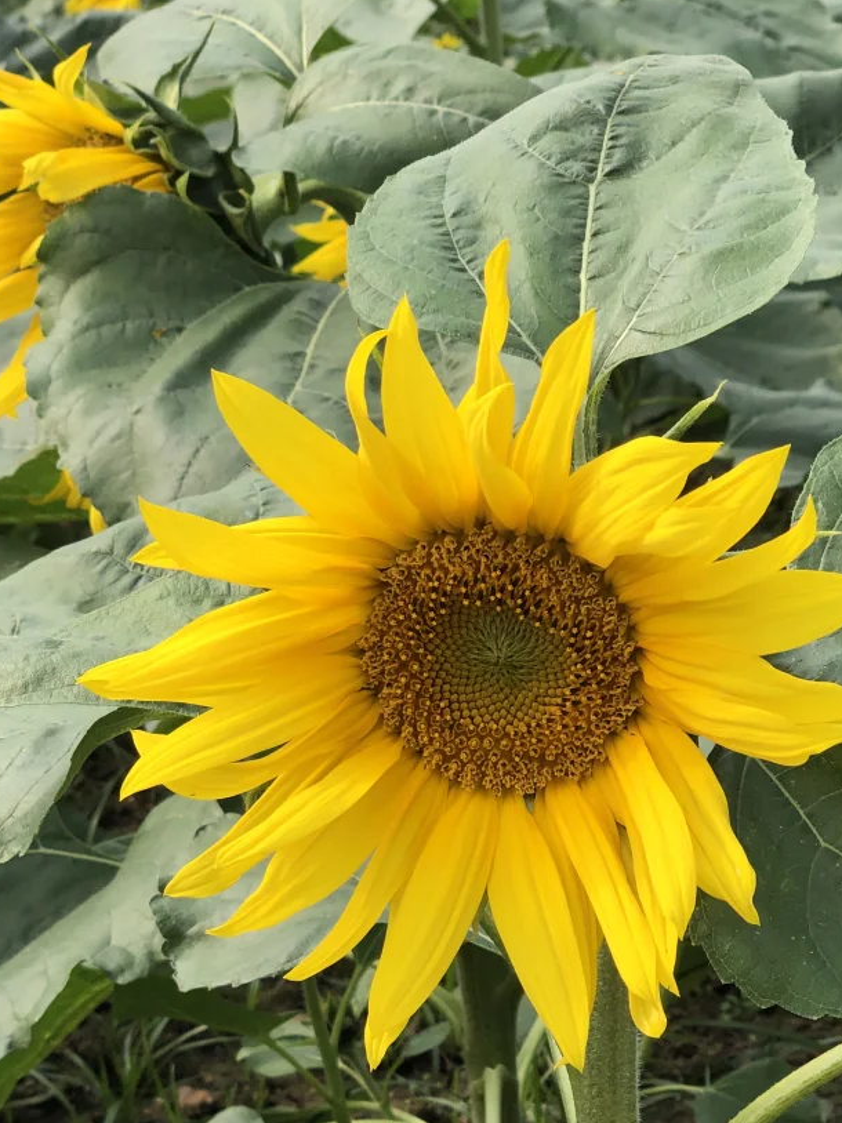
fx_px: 2985
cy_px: 825
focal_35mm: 92
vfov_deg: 21.2
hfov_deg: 16.0
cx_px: 487
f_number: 2.4
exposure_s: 1/384
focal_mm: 6
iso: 16
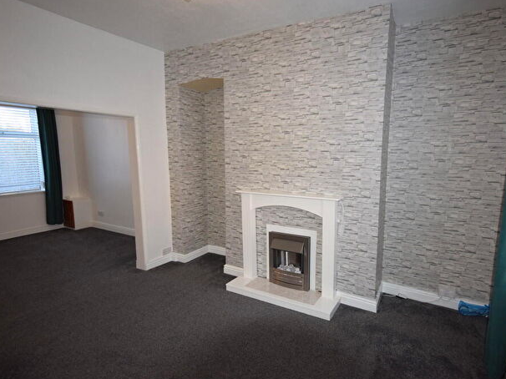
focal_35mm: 20
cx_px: 274
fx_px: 292
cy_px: 192
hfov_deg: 81.6
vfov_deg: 65.9
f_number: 4.5
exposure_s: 1/60
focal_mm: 12
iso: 1100
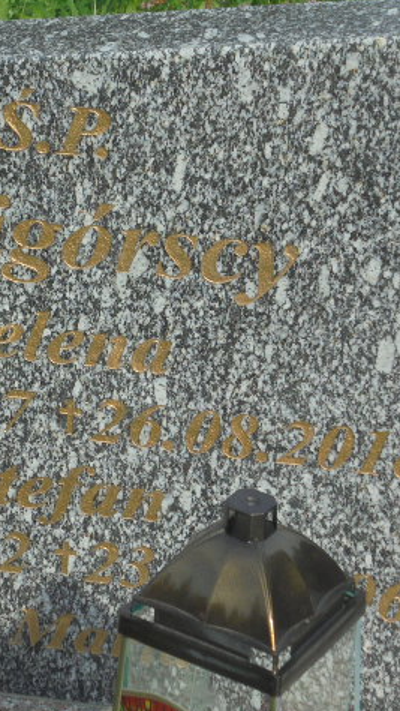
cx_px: 70
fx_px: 2298
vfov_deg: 17.6
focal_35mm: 122
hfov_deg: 9.9
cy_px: 357
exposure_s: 1/400
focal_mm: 14.9
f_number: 6.7
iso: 100
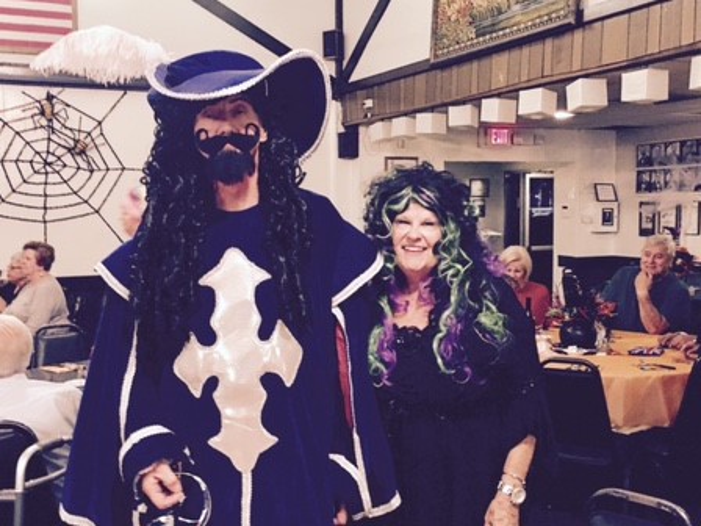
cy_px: 263
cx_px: 350
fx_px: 587
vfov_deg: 48.2
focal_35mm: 29
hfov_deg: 61.7
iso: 400
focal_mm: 4.15
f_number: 2.2
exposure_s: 1/15
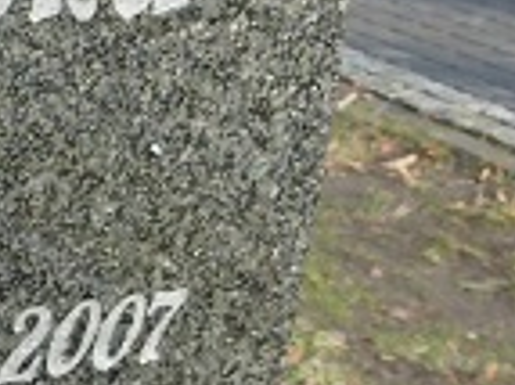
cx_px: -425
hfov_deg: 13.2
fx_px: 1992
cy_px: 435
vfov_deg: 10.9
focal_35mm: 134
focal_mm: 4.3
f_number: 3.1
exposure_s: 1/200
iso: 100
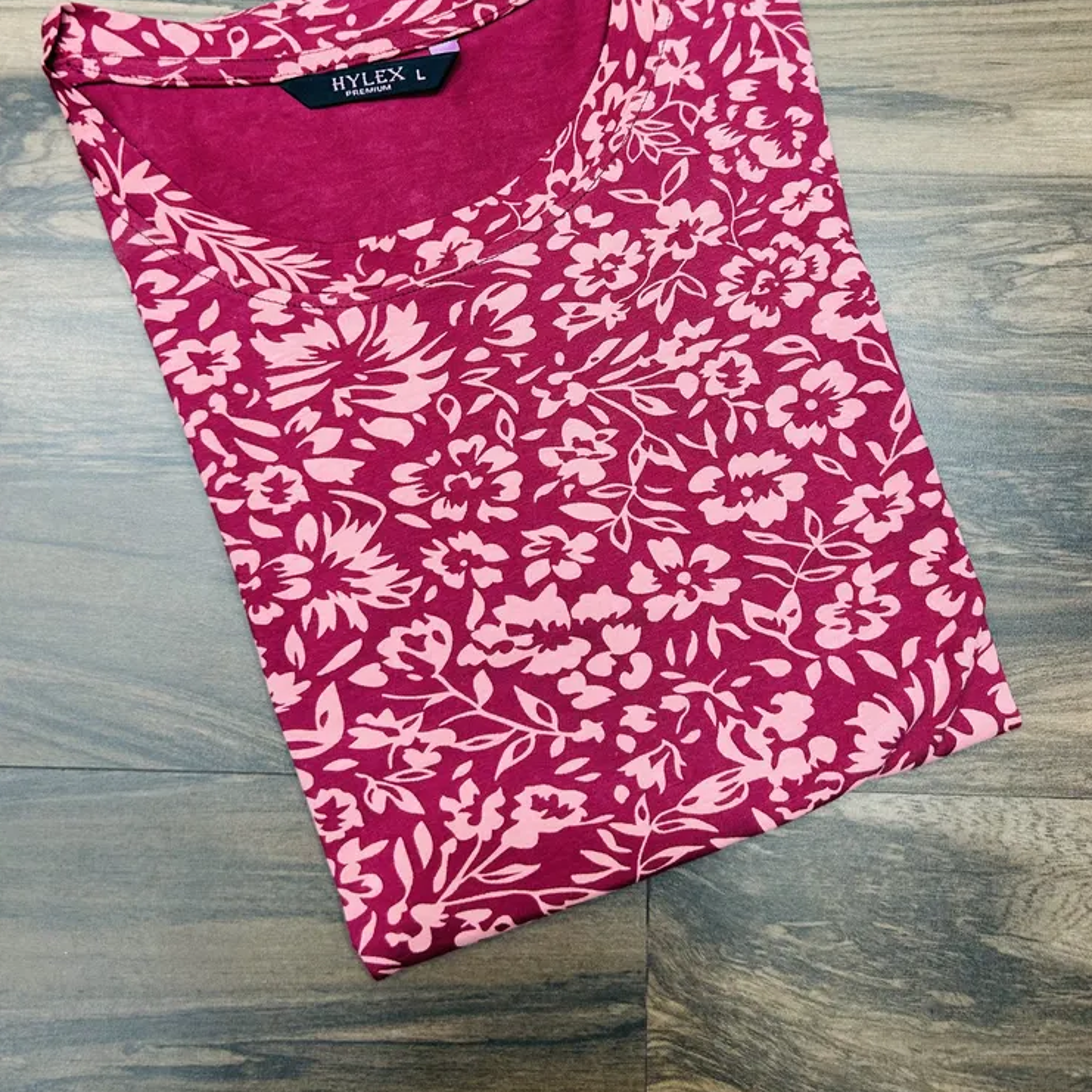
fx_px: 1106
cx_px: 548
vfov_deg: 51.6
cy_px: 371
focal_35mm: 31
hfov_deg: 52.5
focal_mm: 5.7
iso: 64
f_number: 1.5
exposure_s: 1/50
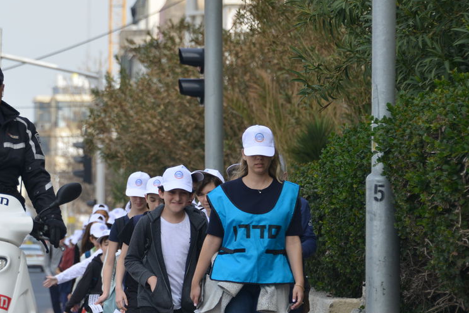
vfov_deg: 4.9
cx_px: 88
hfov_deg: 7.3
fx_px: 3687
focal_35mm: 283
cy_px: 202
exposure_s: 1/640
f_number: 5.6
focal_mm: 150
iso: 250
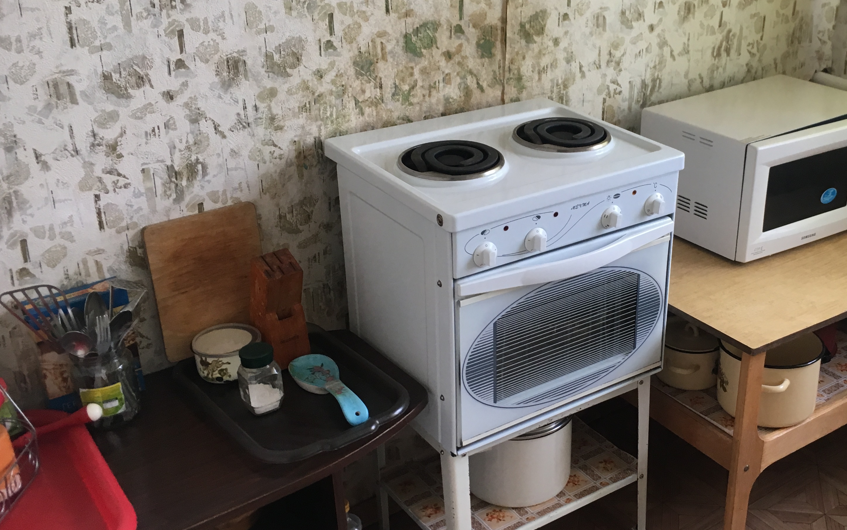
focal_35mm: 43
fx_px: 993
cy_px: 229
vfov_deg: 29.8
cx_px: 558
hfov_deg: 45.6
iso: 50
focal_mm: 4.15
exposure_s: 1/33
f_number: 2.2
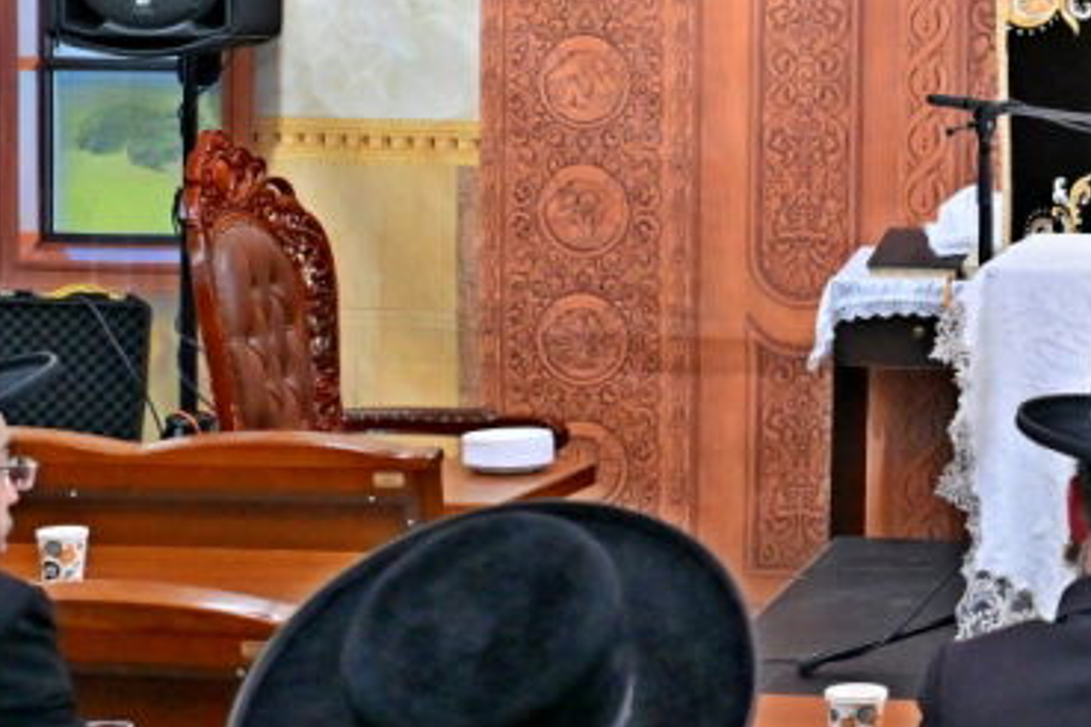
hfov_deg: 19.3
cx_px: 1286
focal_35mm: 100
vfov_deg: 13.5
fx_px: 3030
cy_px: 38
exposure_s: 1/320
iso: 800
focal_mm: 24
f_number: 4
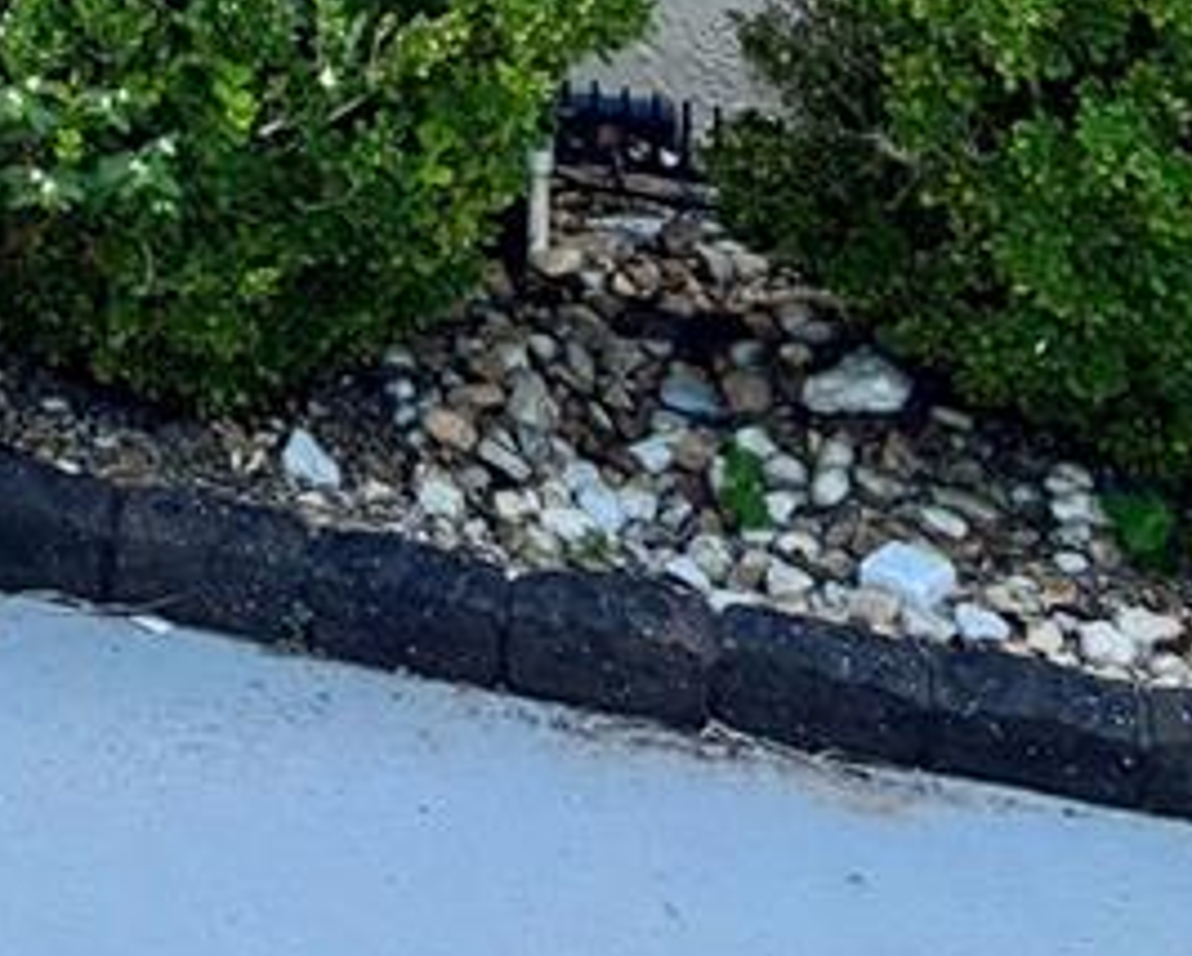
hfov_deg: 15.3
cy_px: -1528
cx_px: -683
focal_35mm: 114
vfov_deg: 10.9
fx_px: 4025
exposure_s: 1/1381
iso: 50
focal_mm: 5.96
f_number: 1.6
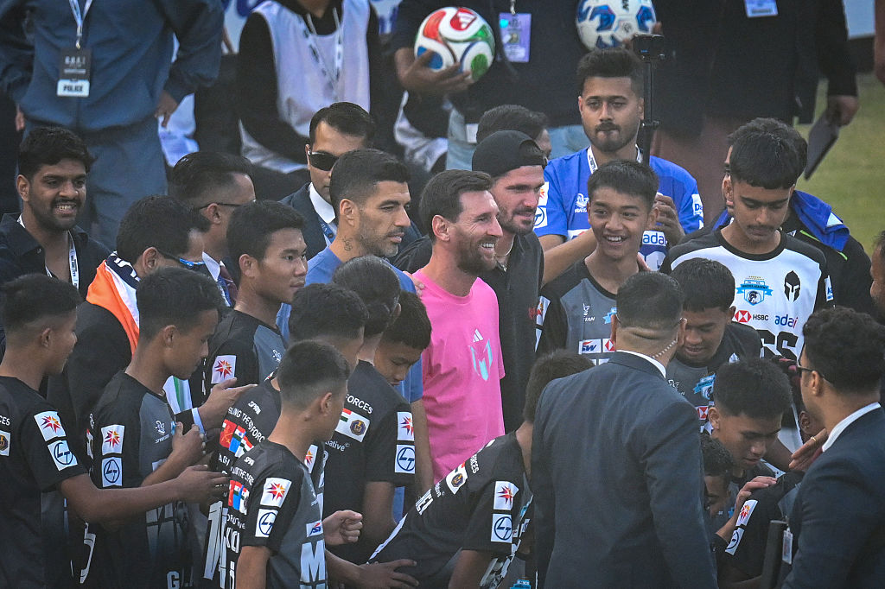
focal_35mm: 750
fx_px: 18431
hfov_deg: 2.8
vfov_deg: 1.8
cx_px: 442
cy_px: 294
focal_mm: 500
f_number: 4
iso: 1250
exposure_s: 1/2000
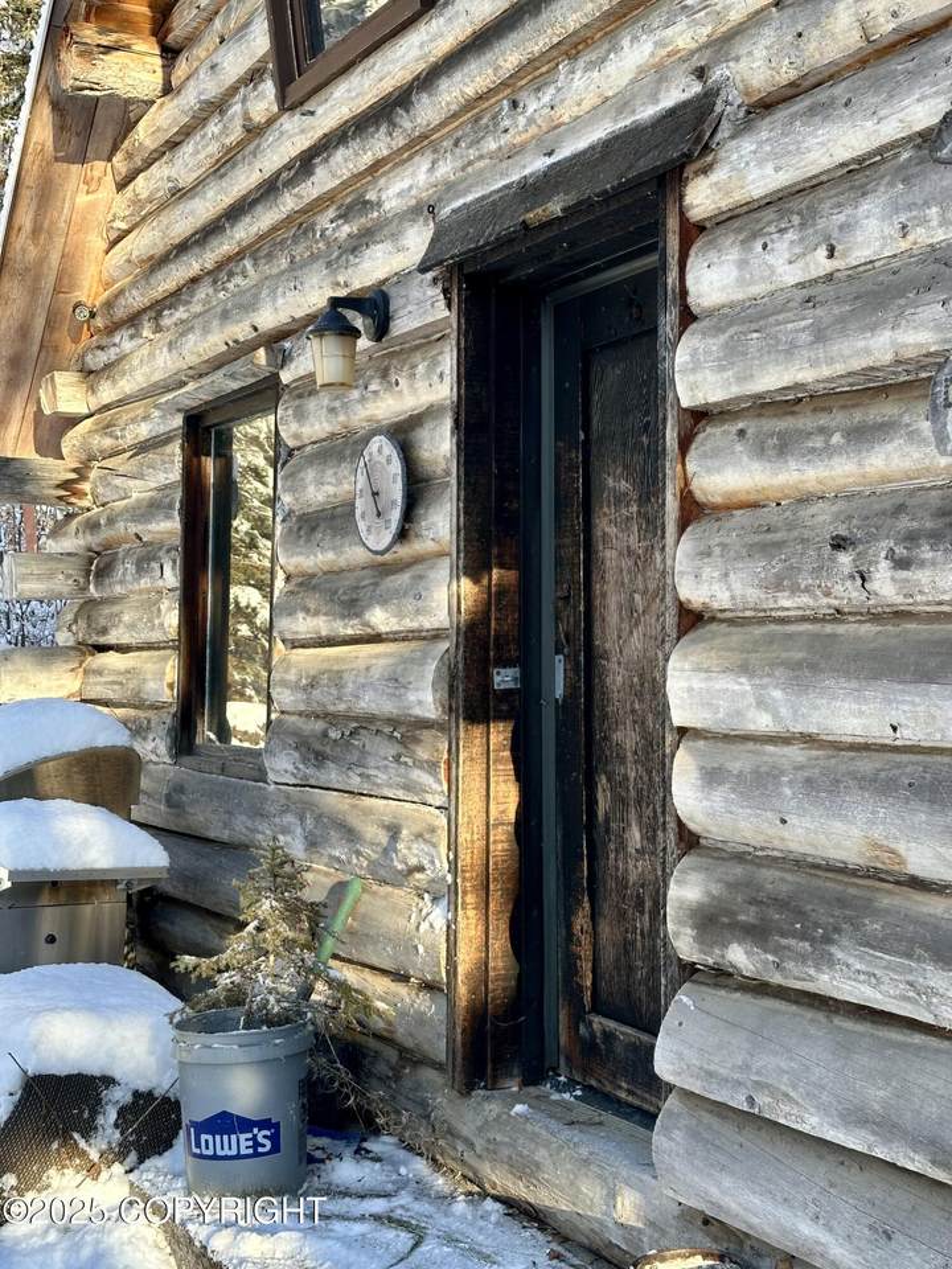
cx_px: 476
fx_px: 1760
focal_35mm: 48
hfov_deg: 30.3
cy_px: 634
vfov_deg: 39.7
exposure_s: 1/422
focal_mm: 6.86
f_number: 1.78
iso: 64
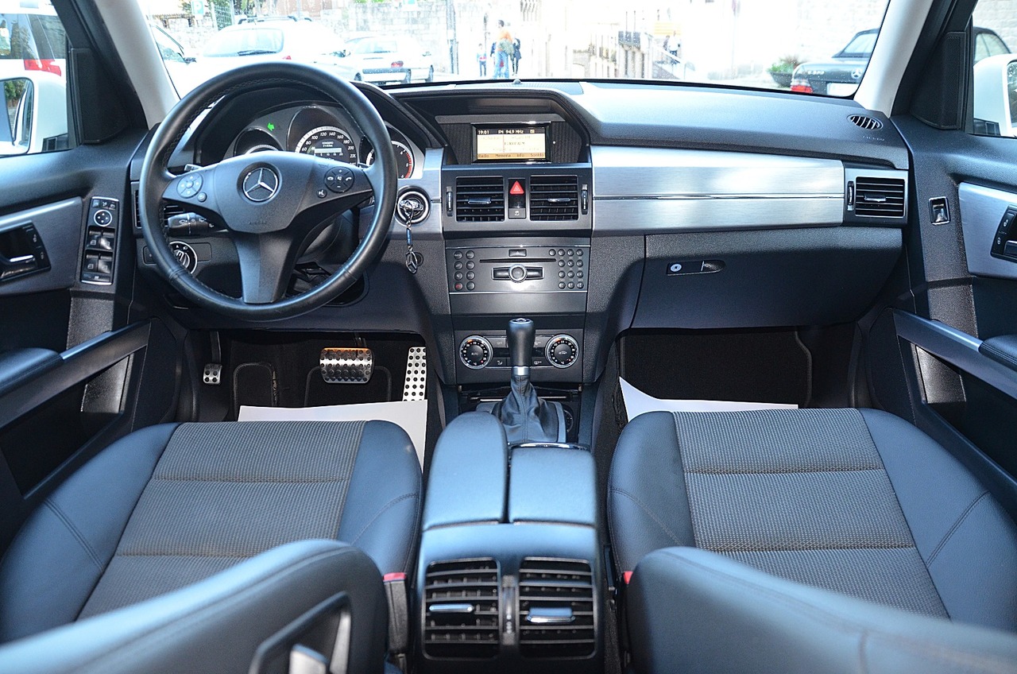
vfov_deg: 47.7
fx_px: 761
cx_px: 508
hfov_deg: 67.5
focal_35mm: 27
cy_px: 337
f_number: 3.5
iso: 1000
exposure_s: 1/60
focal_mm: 18
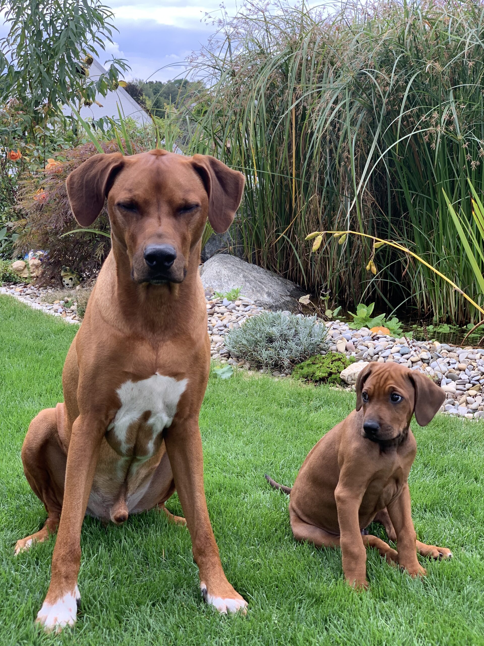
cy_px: 323
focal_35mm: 52
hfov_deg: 28.0
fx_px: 969
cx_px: 242
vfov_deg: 36.8
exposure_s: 1/122
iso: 16
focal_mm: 6
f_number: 2.4
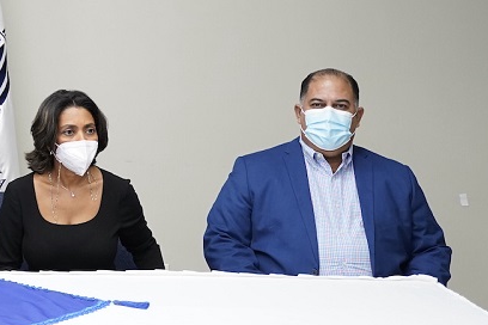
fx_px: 1437
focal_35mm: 106
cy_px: 67
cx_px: -189
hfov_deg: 17.7
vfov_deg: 12.9
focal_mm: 36
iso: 2500
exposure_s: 1/500
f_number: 2.8
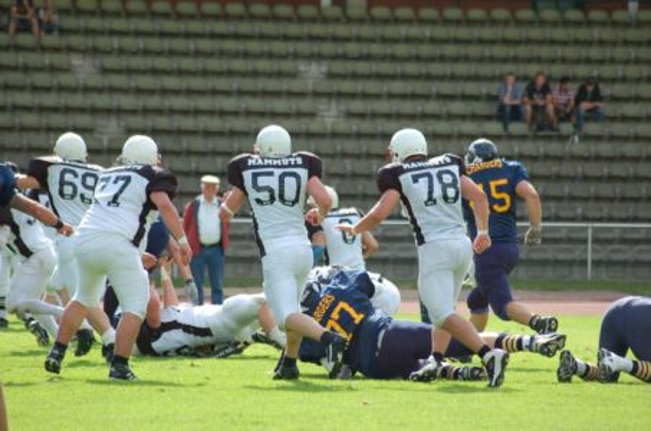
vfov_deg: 5.4
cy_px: 216
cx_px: 326
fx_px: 4602
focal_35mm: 255
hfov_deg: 8.1
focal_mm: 170
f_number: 4.8
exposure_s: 1/1000
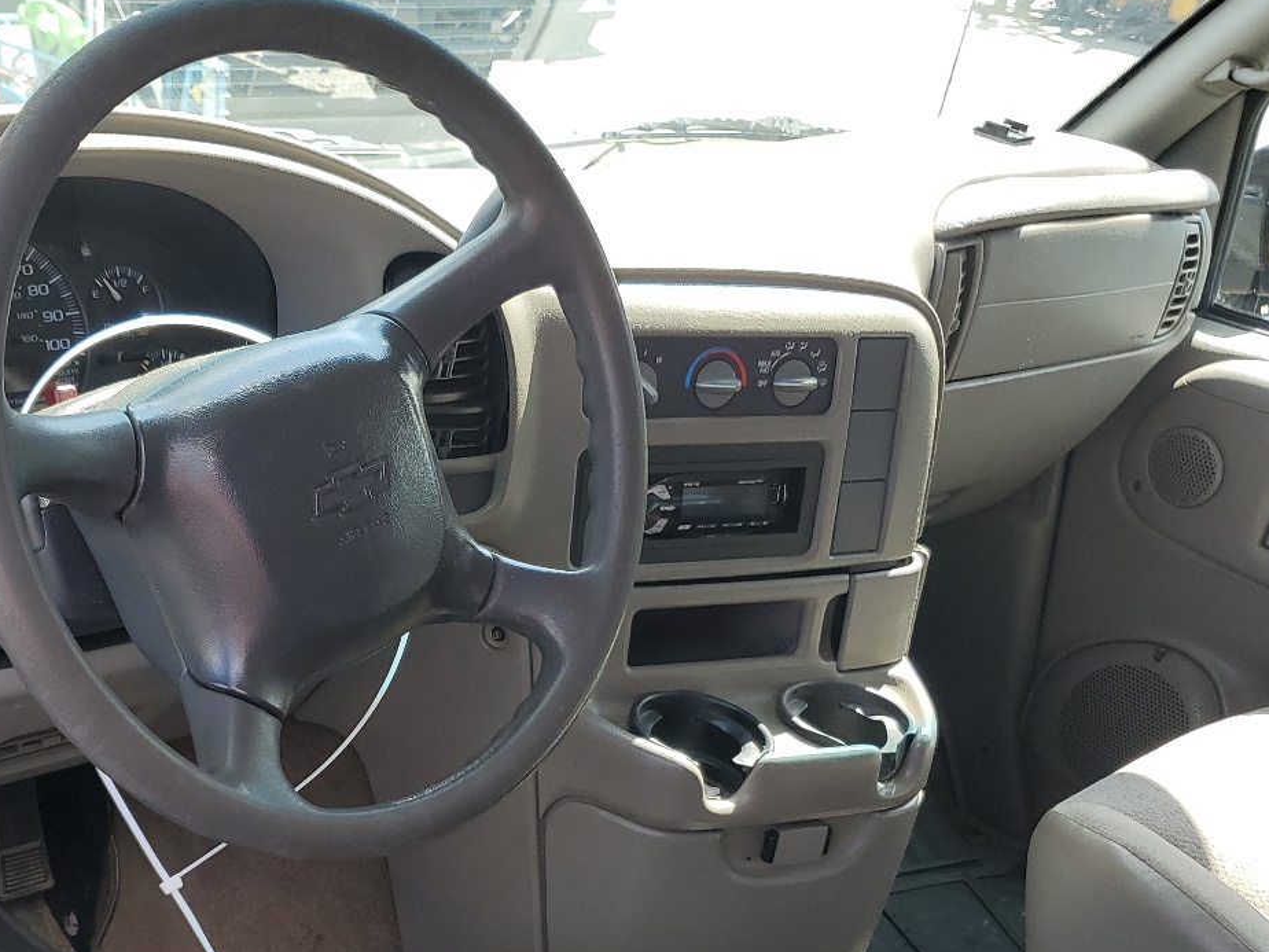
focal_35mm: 45
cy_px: 802
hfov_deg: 41.4
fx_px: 1650
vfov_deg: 31.1
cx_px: 401
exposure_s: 1/370
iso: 50
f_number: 1.5
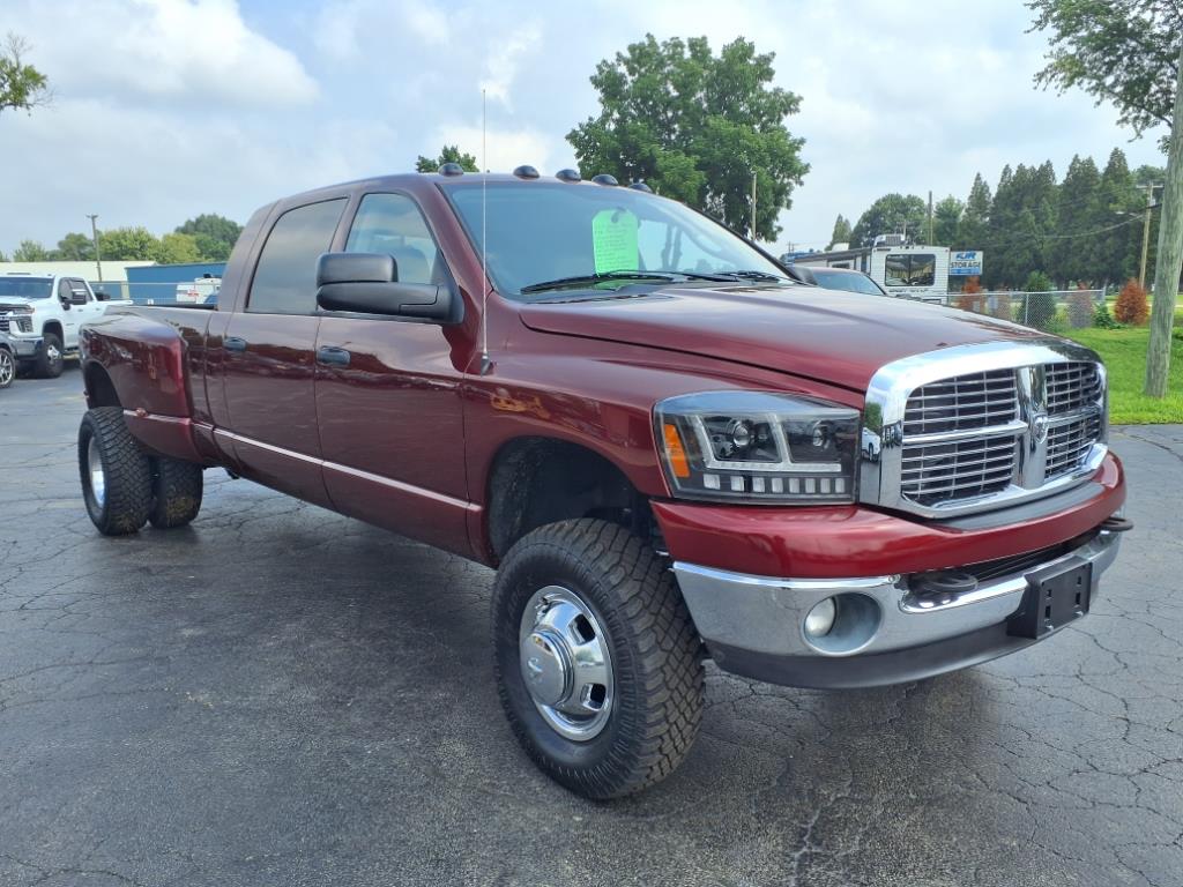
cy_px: 444
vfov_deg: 51.4
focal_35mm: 27
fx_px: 923
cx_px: 592
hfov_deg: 65.3
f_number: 1.9
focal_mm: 3.58
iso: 40
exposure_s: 1/1667
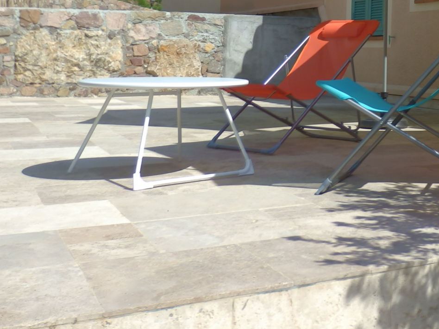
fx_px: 685
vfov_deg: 25.6
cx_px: 430
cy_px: -8
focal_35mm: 54
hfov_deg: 32.9
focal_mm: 4.5
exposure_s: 1/250
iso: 125
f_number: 8.7
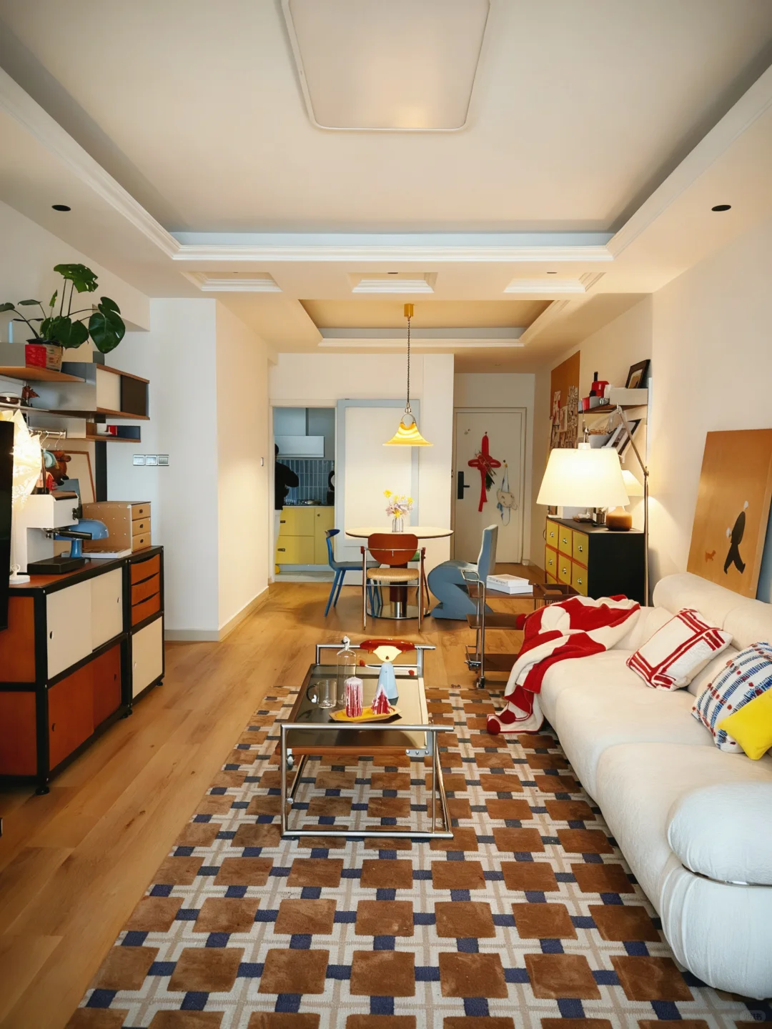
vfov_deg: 67.3
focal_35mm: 26
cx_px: 386
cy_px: 514
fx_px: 773
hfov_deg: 53.1
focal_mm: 5.7
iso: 200
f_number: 1.5
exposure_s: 1/60
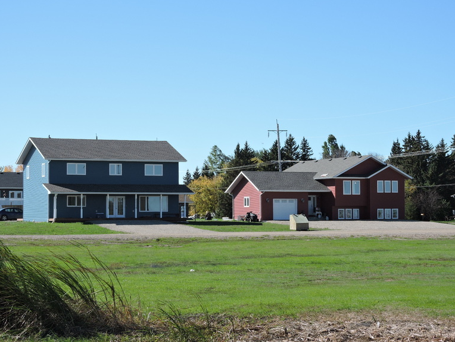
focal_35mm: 86
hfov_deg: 22.8
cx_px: 228
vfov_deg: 17.2
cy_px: 170
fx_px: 1130
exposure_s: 1/500
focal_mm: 15.2
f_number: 4.5
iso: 100
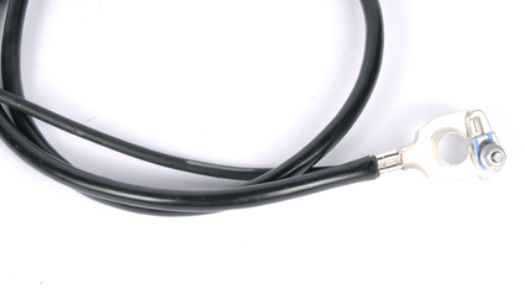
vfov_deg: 14.5
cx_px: 237
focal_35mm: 83
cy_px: 61
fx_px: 1152
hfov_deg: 25.7
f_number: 25
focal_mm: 35
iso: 320
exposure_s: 1/200
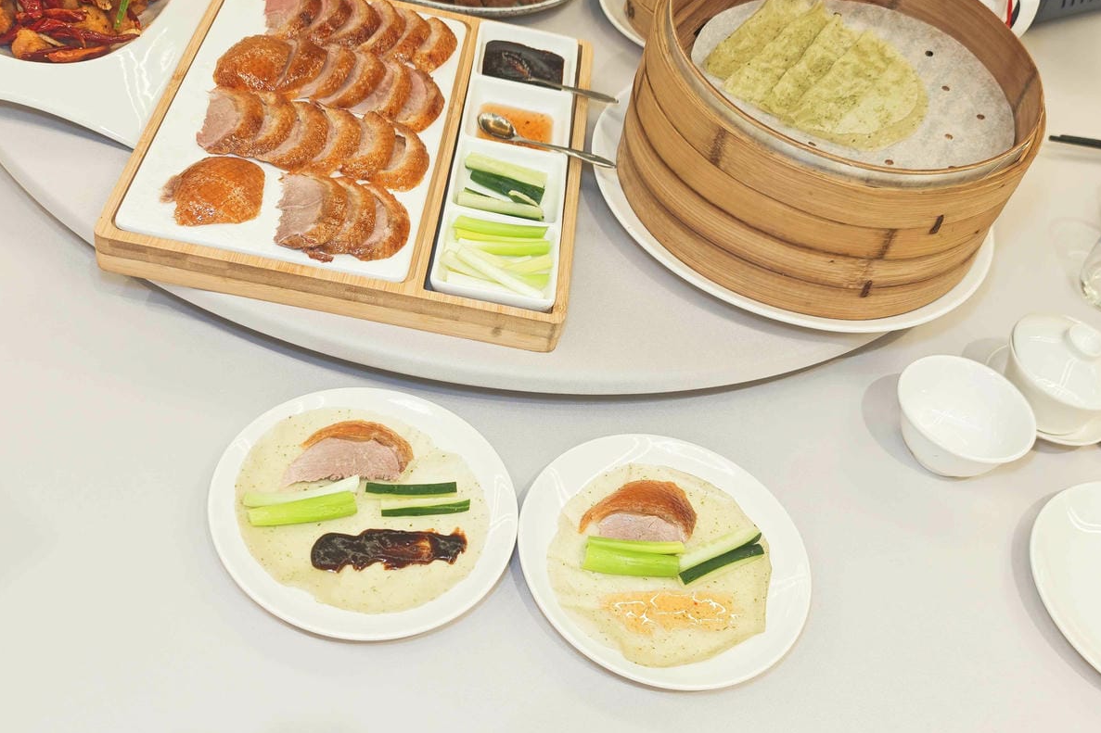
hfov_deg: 47.4
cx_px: 554
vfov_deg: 32.6
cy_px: 322
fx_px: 1254
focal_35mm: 41
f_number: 2
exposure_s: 1/120
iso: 303
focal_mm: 8.72
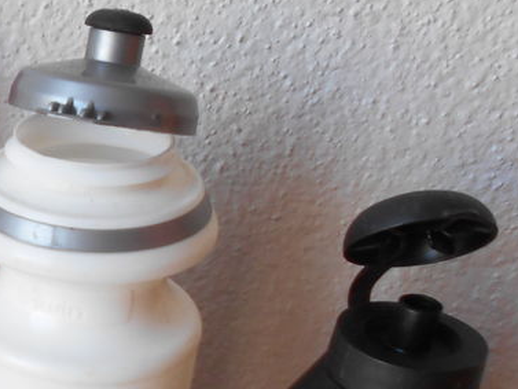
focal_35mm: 69
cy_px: 333
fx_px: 1033
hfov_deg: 25.7
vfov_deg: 21.0
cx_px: -76
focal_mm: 4.6
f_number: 3.2
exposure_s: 1/30
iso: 160
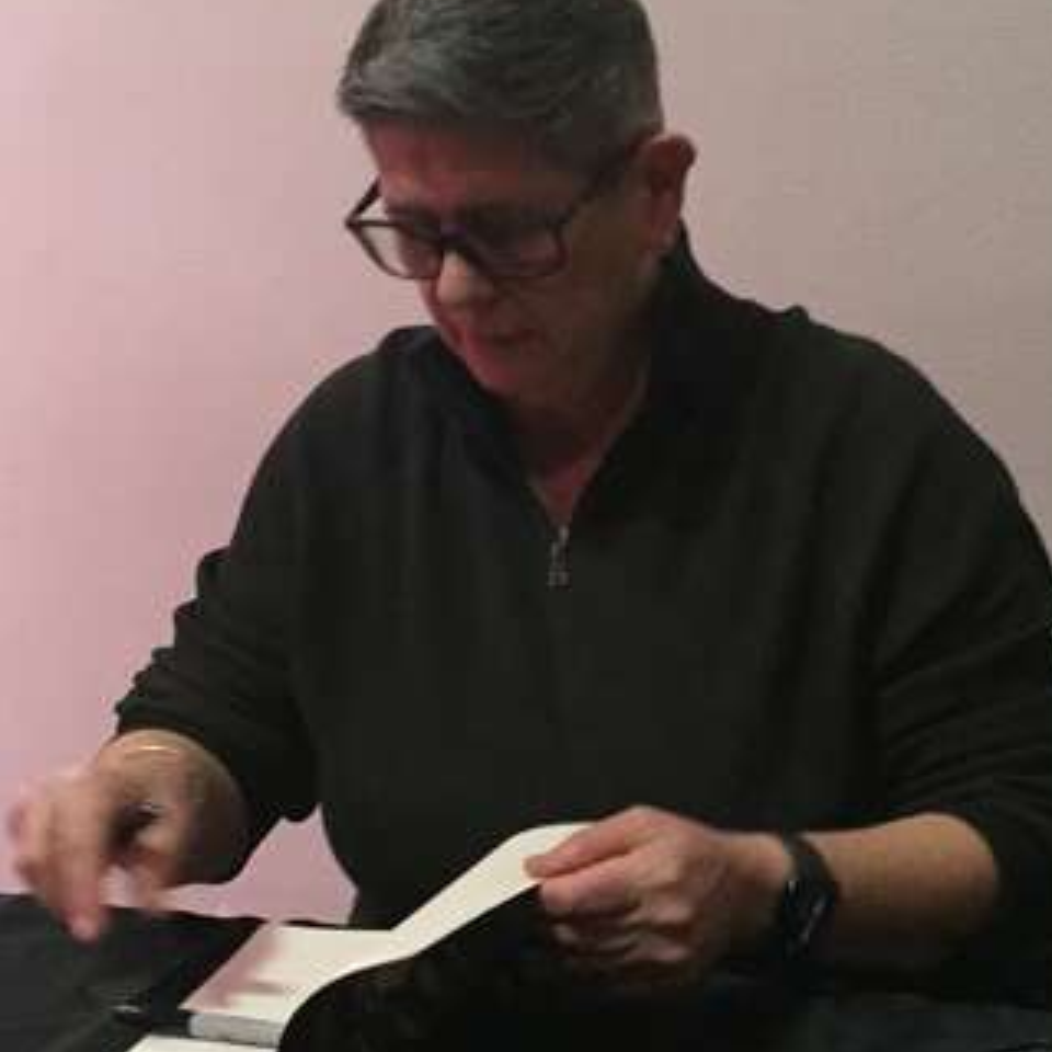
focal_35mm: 64
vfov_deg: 26.9
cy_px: 579
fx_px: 2201
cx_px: 782
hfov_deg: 26.6
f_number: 2.2
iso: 320
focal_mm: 4.15
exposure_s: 1/15
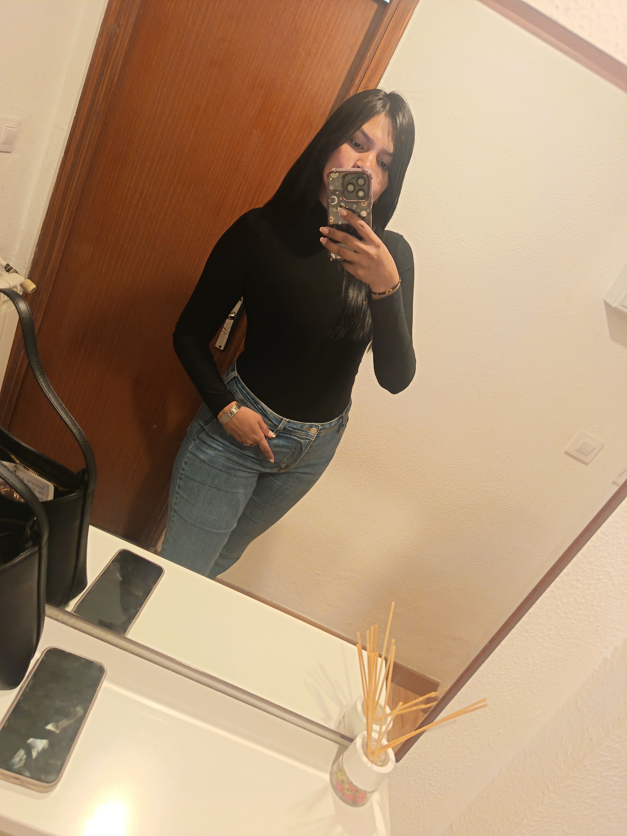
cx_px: 314
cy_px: 418
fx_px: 580
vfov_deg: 71.6
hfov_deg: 56.8
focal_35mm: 24
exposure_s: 1/33.3
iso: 1632
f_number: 1.75
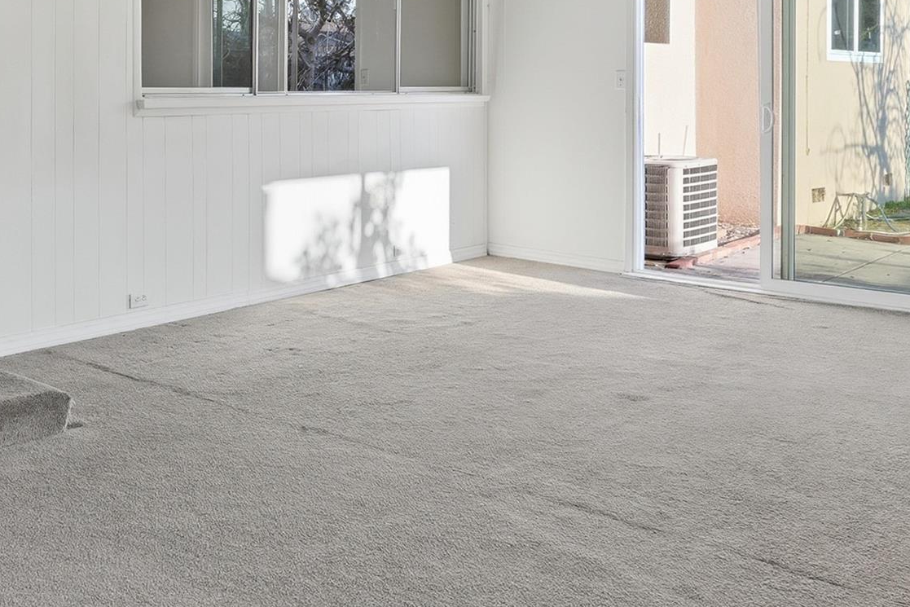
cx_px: 292
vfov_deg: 29.6
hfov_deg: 43.8
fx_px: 1112
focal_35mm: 44
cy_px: 93
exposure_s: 1/90
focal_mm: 16
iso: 100
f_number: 8
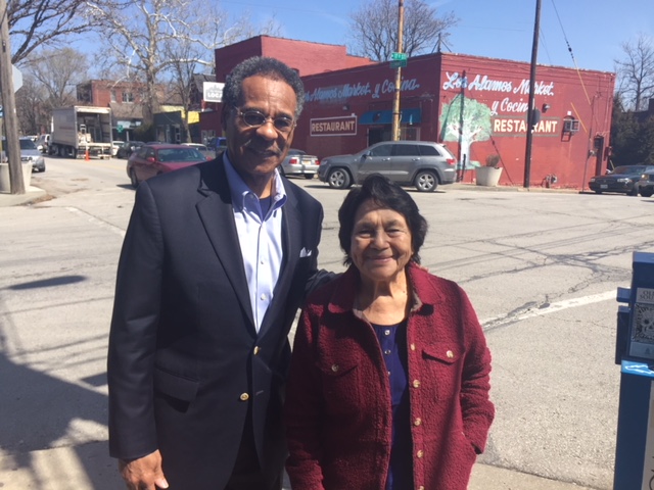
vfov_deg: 48.2
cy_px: 245
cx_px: 327
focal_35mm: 29
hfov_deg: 61.7
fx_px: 548
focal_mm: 4.15
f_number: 2.2
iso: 32
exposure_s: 1/1099
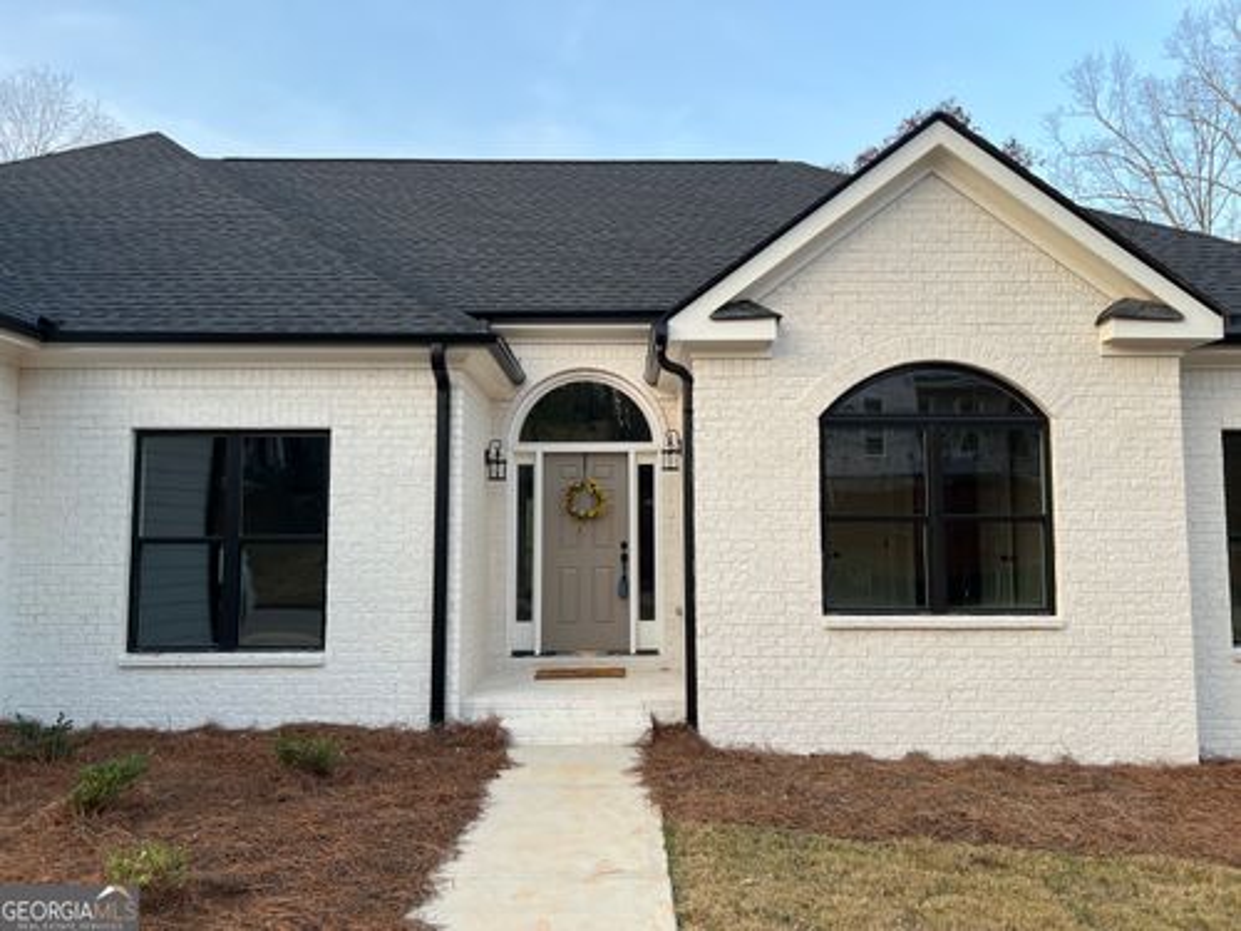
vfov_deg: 53.1
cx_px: 620
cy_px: 466
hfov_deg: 67.3
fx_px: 932
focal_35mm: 26
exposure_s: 1/121
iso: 50
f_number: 1.5
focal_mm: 5.7
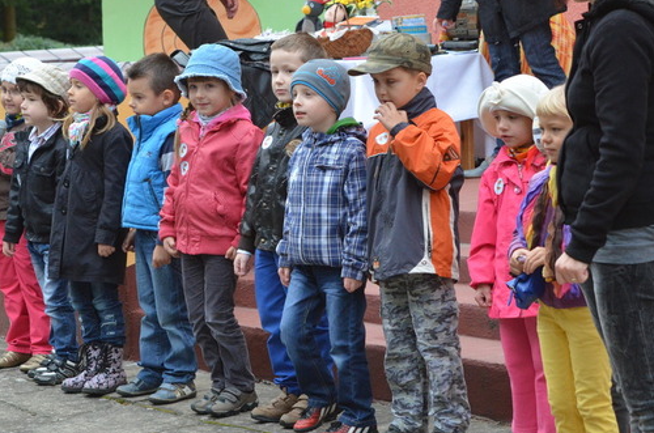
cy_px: 184
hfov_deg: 13.8
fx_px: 2701
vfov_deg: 9.2
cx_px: 245
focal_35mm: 149
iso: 1600
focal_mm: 70
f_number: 5.6
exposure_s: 1/500
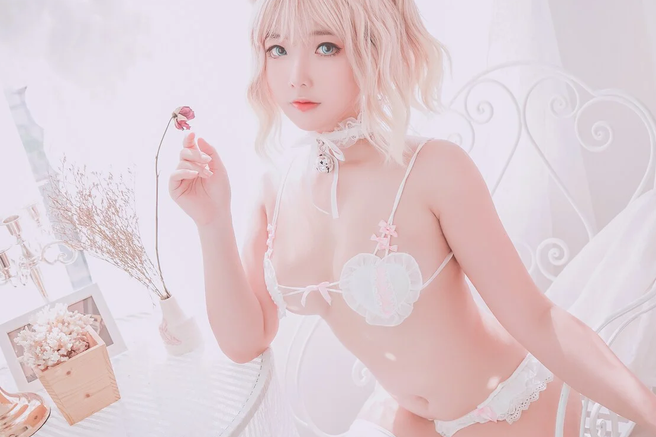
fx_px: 838
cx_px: 349
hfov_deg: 42.7
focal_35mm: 46
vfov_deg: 29.2
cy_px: 216
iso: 100
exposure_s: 1/100
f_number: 5.6
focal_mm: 34
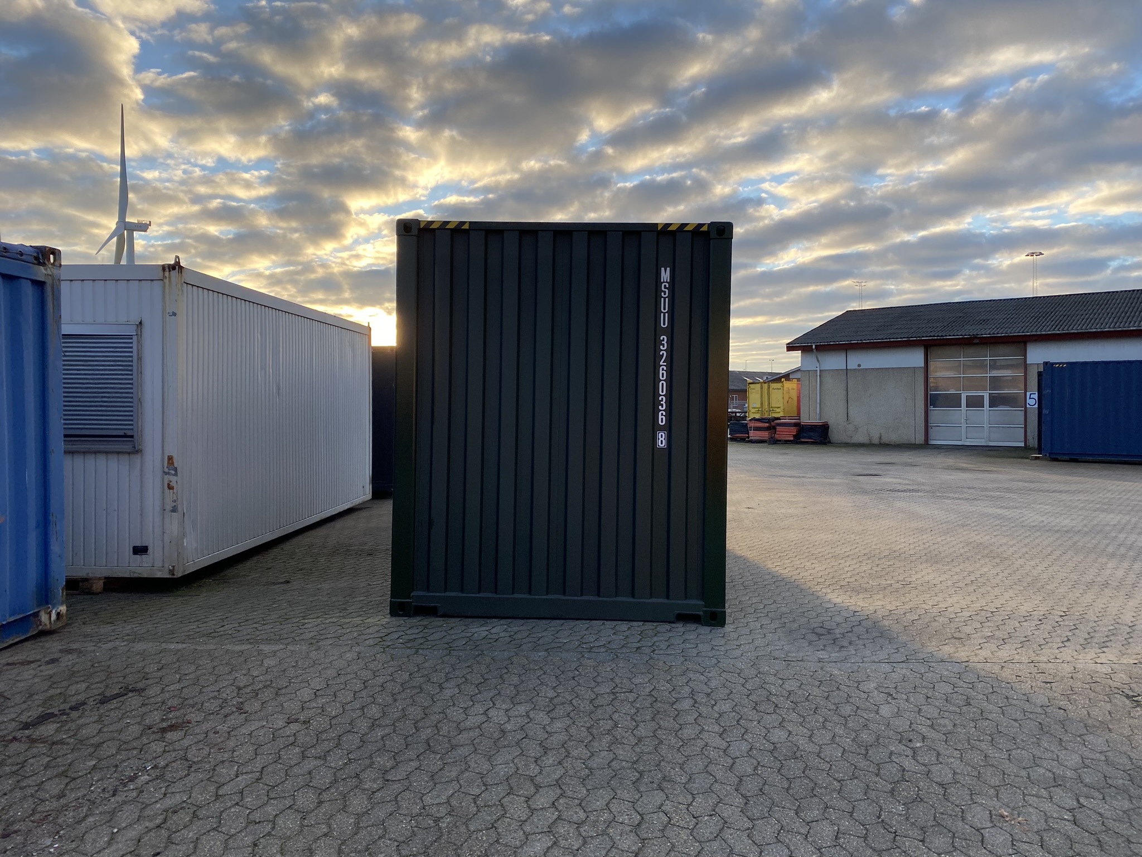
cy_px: 428
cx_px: 571
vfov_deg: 53.1
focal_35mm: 26
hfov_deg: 67.3
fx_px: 858
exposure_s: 1/799
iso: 32
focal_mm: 4.25
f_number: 1.8
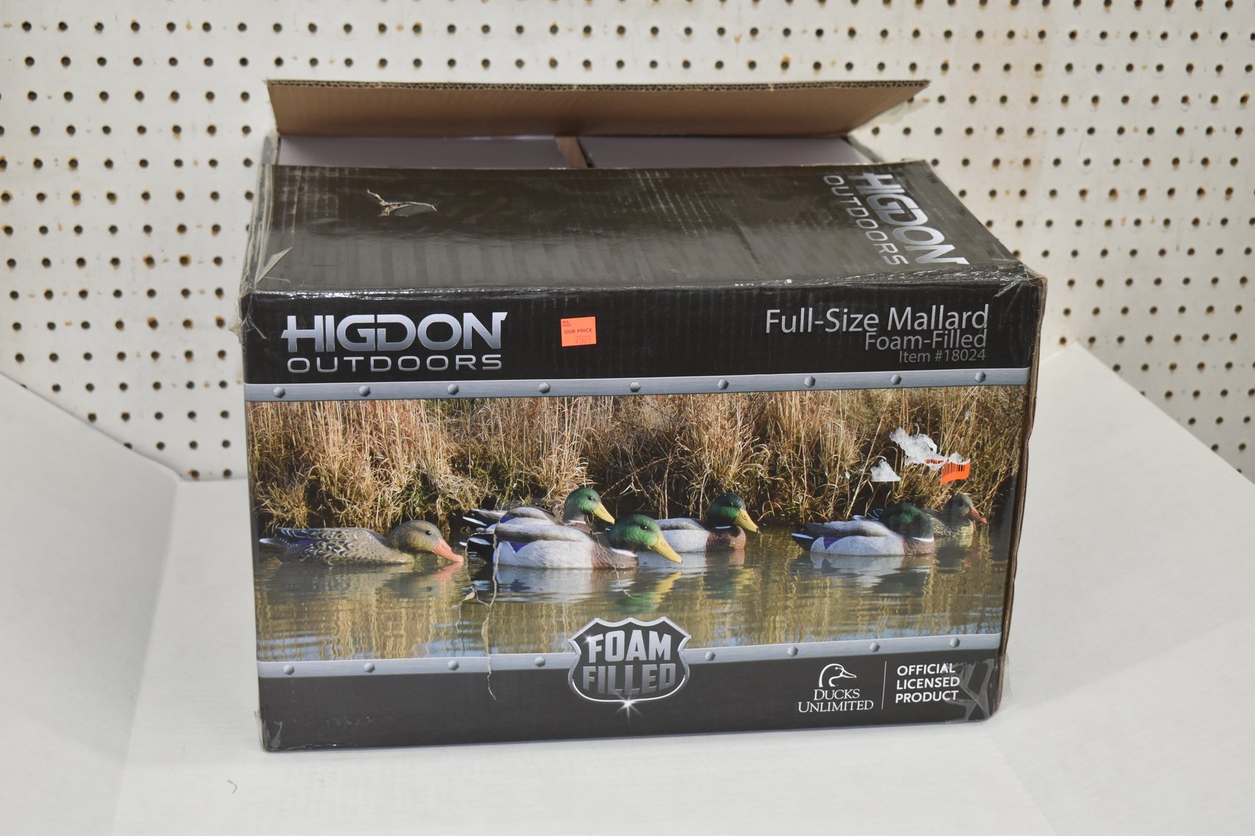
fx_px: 1830
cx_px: 628
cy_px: 418
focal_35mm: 52
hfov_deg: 37.9
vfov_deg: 25.7
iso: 450
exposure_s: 1/60
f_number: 5.6
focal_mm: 35
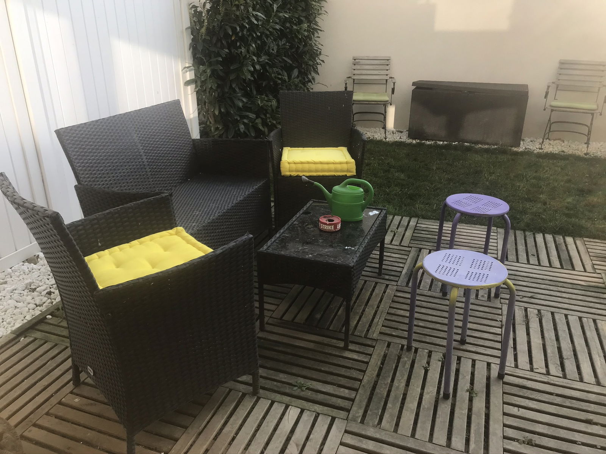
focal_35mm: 28
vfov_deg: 49.7
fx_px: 490
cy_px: 227
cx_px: 303
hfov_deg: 63.4
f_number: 1.8
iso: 20
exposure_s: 1/361
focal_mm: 3.99
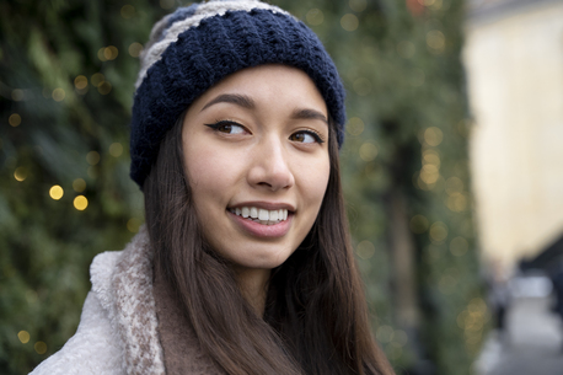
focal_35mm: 51
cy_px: 188
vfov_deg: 26.6
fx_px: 793
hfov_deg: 39.1
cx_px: 282
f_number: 2.8
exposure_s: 1/400
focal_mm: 50.7
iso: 1000
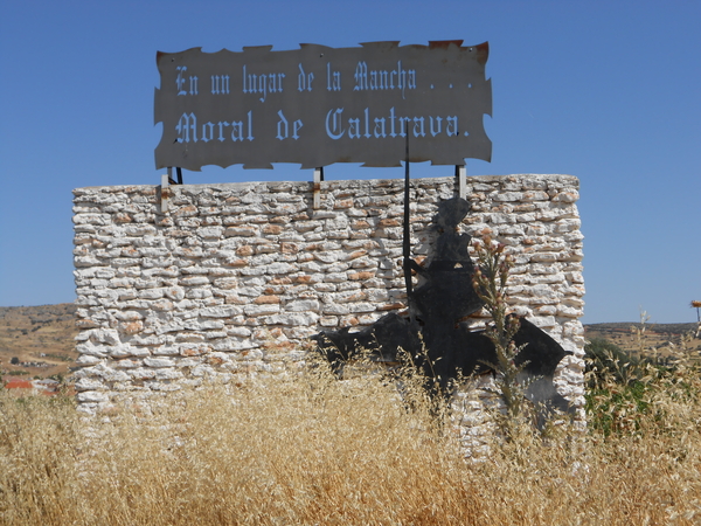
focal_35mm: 56
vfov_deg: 26.1
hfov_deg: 34.3
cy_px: 263
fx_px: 1134
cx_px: 350
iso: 80
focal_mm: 10
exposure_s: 1/800
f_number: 5.2
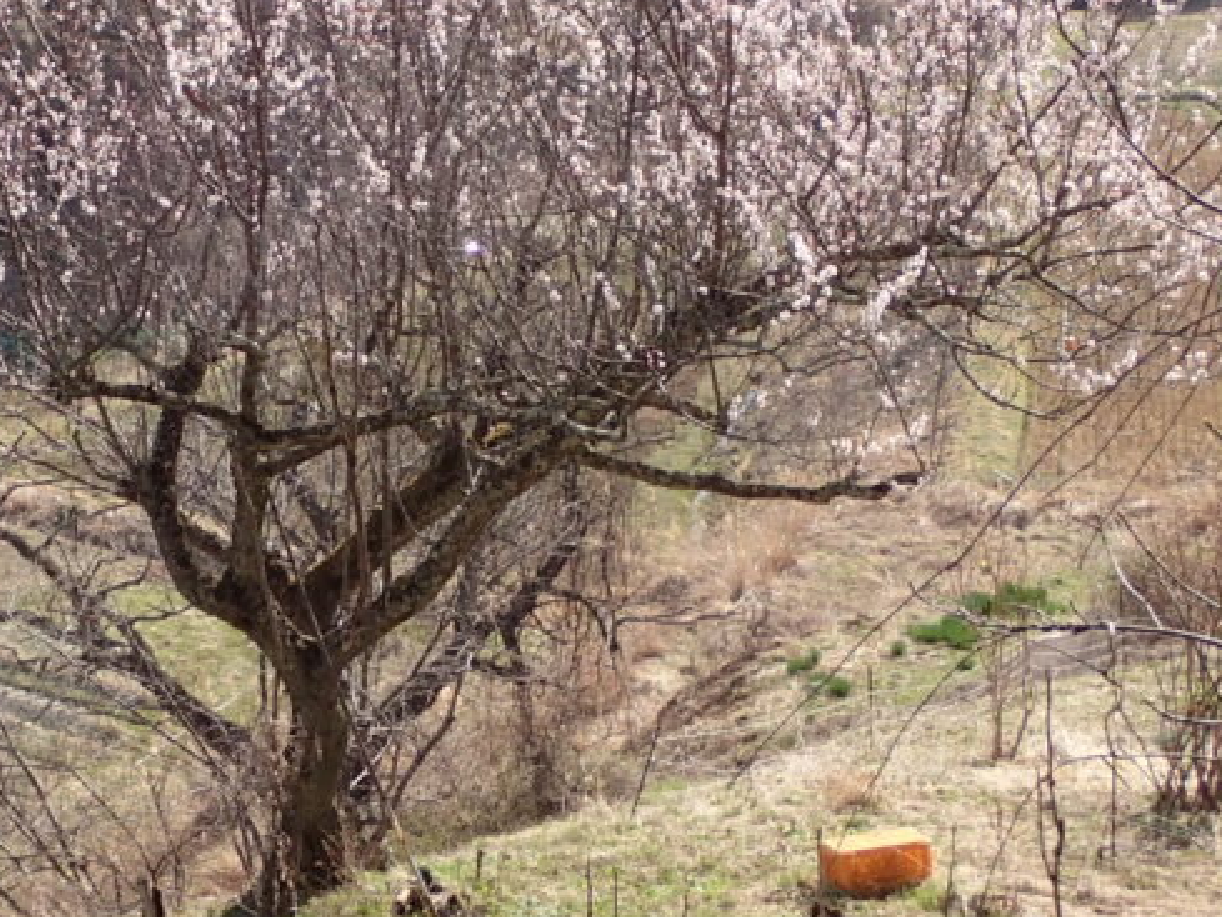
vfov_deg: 13.2
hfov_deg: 17.6
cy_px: 110
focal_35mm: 111
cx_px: 217
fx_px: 3919
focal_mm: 9.61
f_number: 13
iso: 200
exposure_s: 1/60
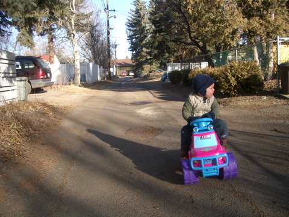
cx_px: 144
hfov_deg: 52.6
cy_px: 108
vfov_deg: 40.7
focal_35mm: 35
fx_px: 292
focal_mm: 5.8
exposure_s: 1/500
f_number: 2.6
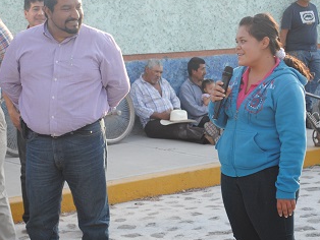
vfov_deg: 14.7
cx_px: 149
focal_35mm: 101
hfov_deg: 19.4
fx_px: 934
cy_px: 106
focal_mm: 44
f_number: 5.6
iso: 200
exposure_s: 1/125
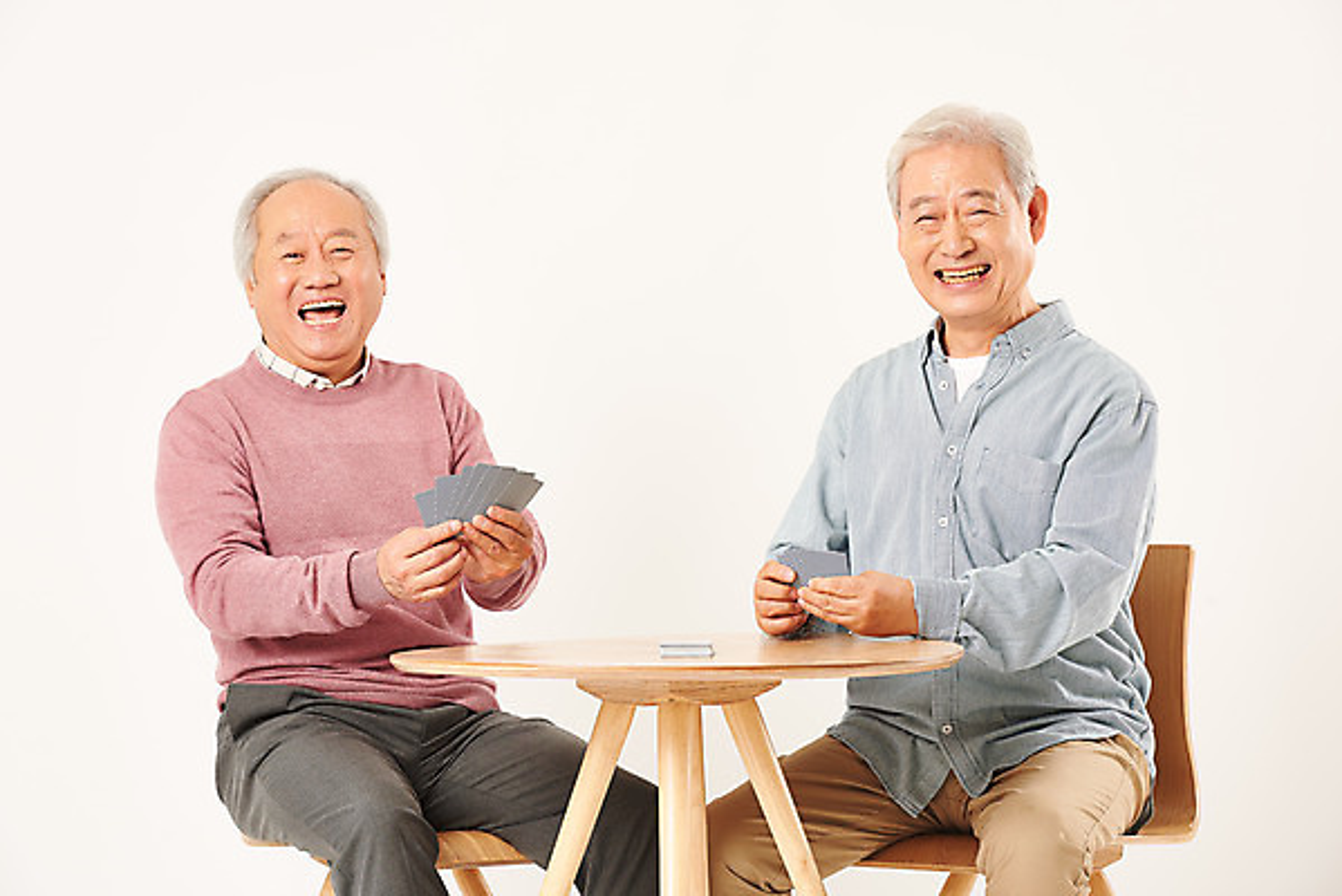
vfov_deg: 11.0
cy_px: 448
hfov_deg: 16.4
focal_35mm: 125
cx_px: 671
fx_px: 4662
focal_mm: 125
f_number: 8
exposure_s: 1/125
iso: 100
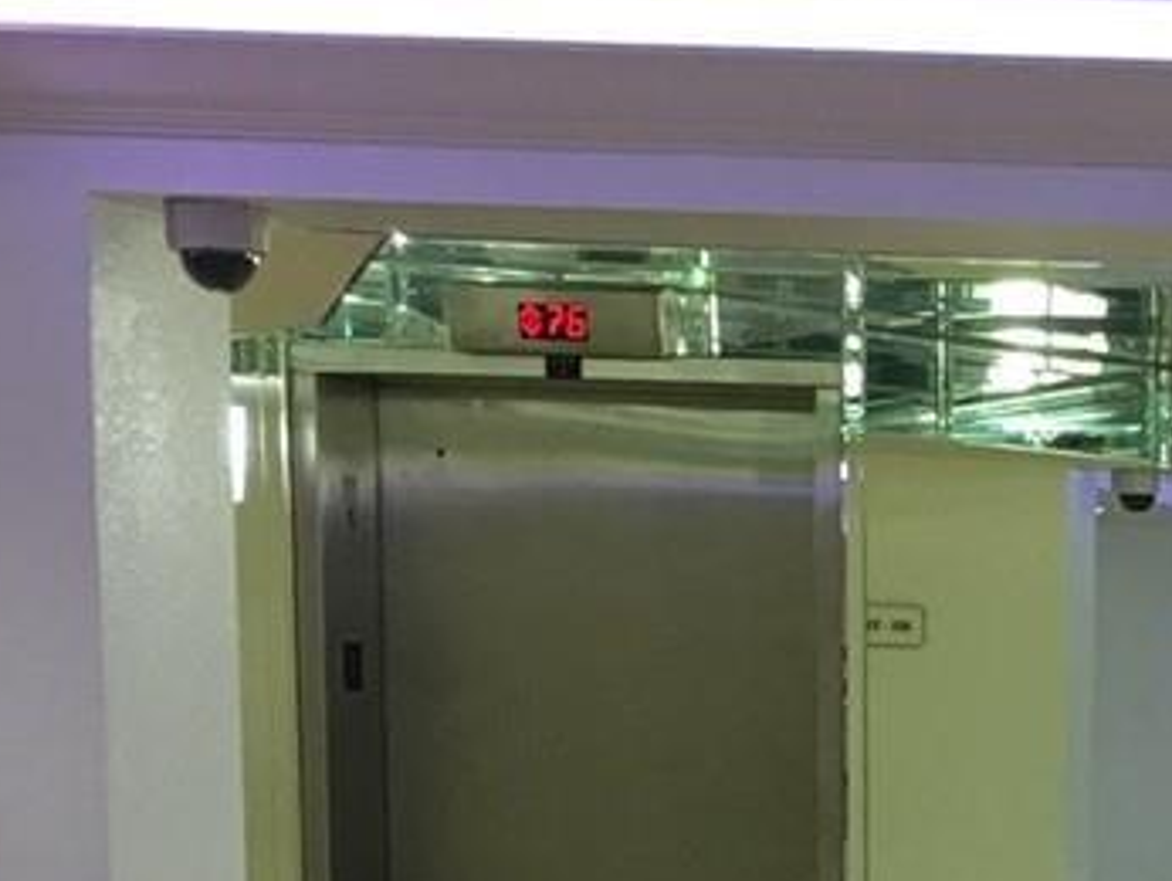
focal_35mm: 134
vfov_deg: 10.4
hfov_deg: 14.1
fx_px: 4540
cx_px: 1572
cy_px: 1599
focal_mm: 4.15
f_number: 2.2
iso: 32
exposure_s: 1/15
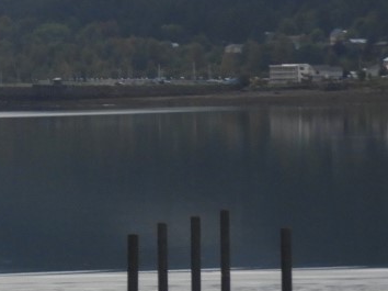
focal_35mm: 509
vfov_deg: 2.9
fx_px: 5701
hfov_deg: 3.9
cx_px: -374
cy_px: -48
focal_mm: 22.4
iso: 180
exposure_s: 1/60
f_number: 5
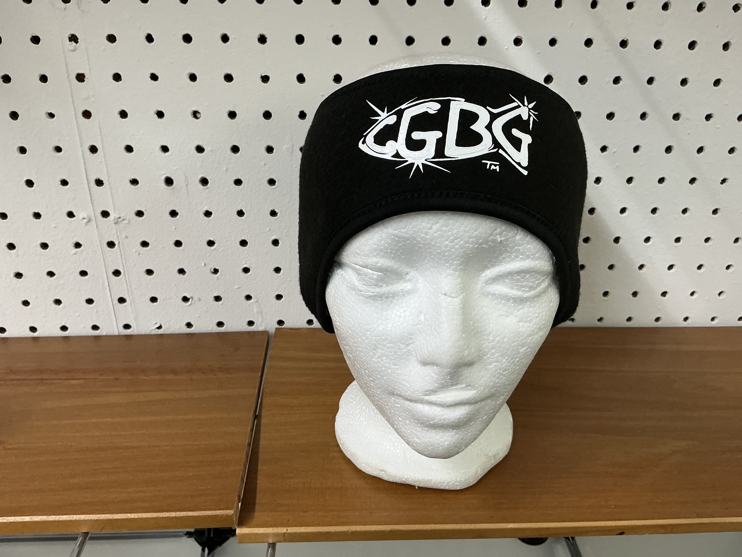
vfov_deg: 49.7
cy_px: 278
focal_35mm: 28
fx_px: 600
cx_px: 371
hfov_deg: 63.4
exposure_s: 1/60
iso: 100
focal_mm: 3
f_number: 1.8
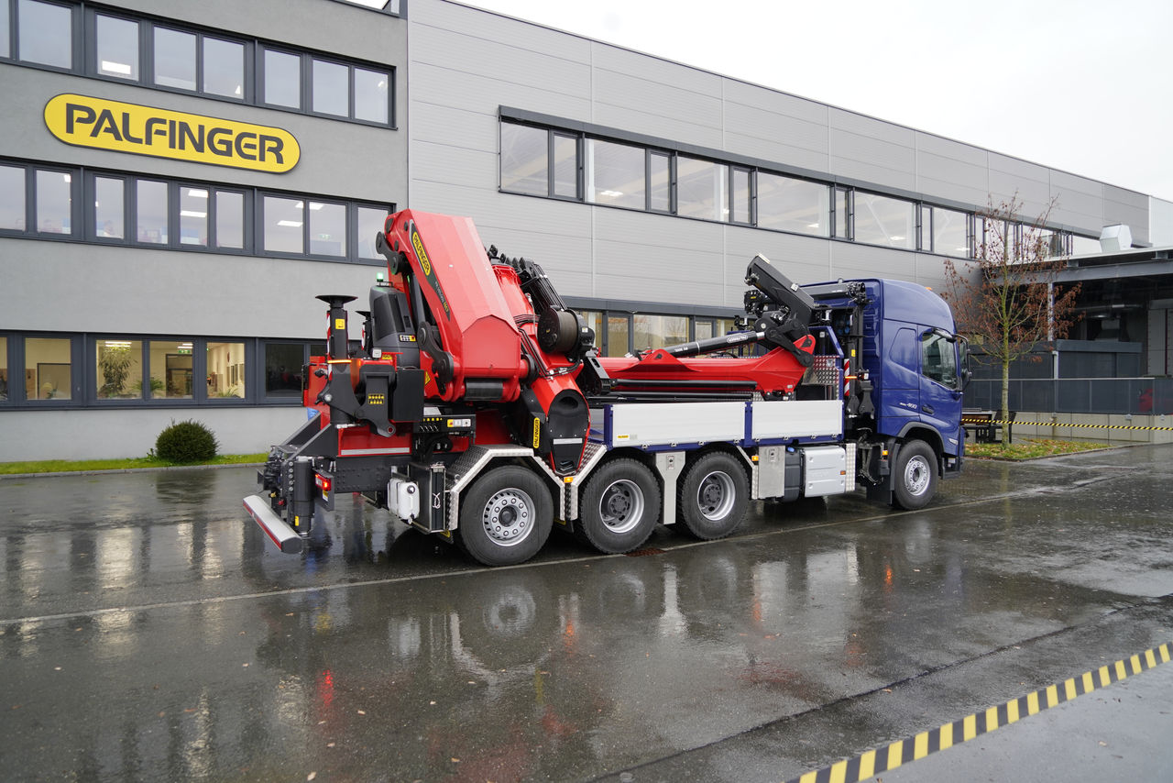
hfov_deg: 73.7
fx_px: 782
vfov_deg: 53.2
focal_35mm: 24
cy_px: 392
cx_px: 586
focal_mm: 24
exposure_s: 1/60
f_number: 4
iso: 320
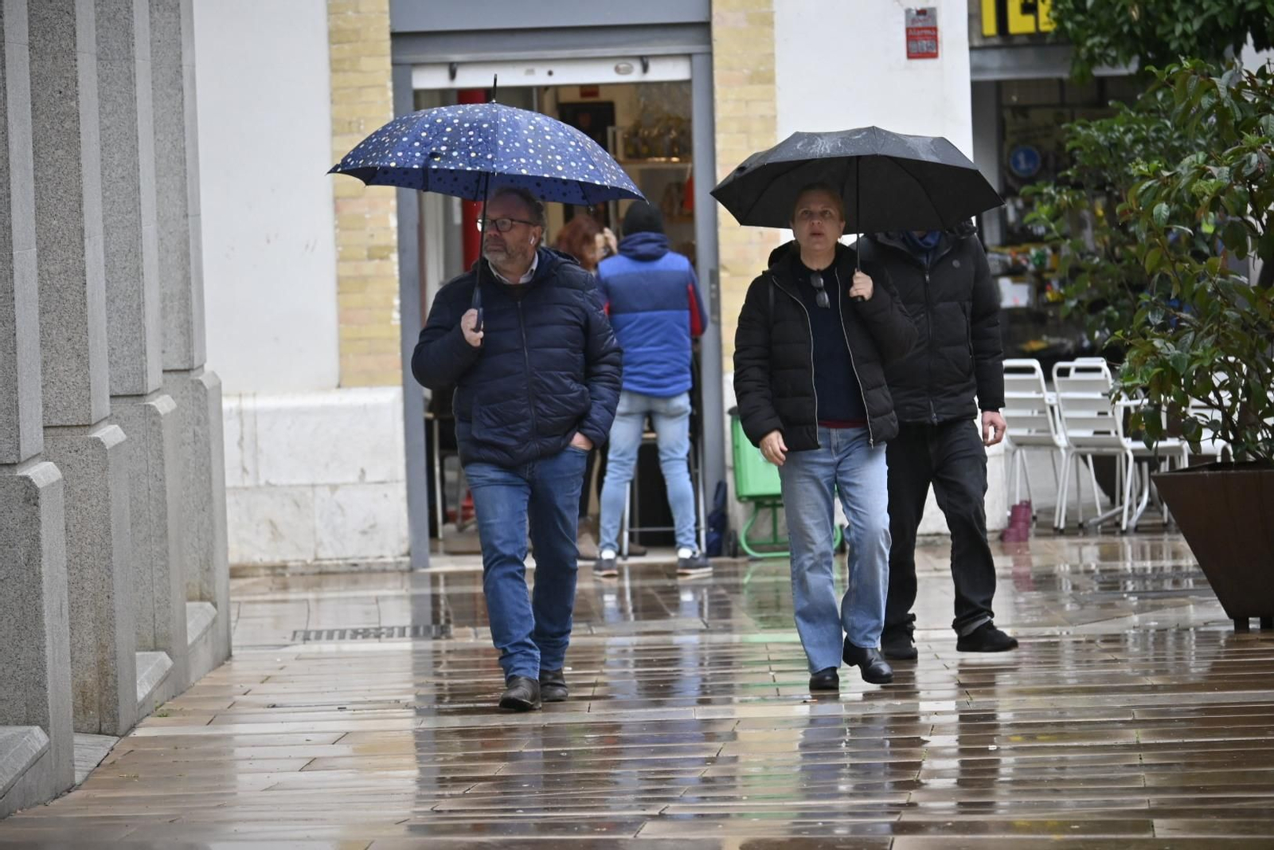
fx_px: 8228
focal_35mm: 232
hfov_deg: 8.9
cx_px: 637
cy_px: 425
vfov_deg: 5.9
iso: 1000
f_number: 5.3
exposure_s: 1/250
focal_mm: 155
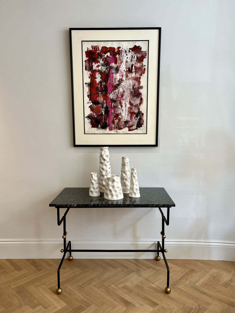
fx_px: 235
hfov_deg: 53.1
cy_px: 156
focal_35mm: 26
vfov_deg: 67.3
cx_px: 118
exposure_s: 1/122
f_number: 1.6
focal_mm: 5.1
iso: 64
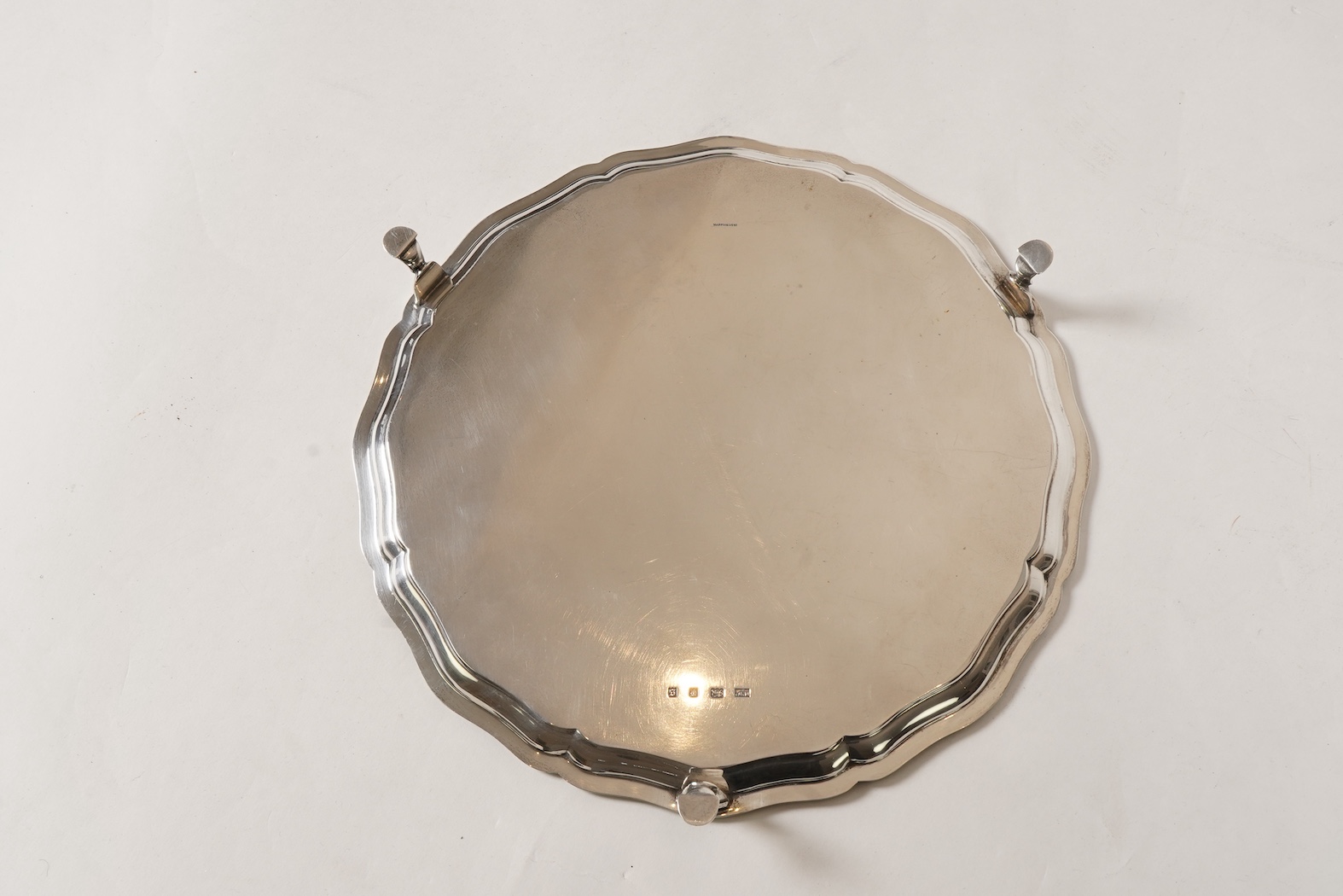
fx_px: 1679
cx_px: 672
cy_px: 448
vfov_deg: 29.9
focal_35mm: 45
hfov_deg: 43.6
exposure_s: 1/125
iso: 400
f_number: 22
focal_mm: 30
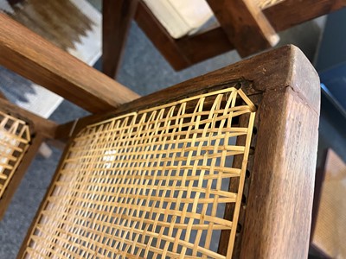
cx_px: 173
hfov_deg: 67.3
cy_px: 130
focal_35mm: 26
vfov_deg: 53.1
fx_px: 260
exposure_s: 1/50
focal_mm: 5.1
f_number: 1.6
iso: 400
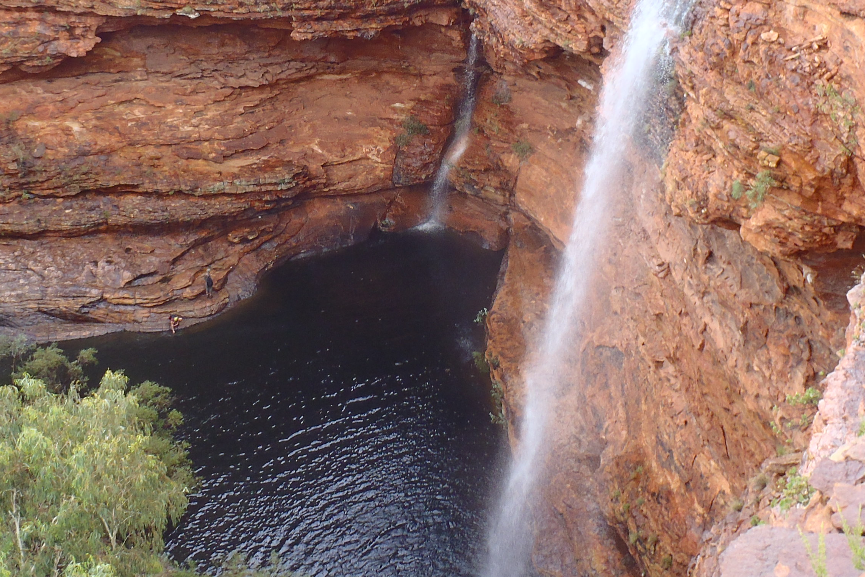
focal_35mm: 55
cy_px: 148
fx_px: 1322
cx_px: 430
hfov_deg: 36.2
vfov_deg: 24.4
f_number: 3.9
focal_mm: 5
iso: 80
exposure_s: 1/60
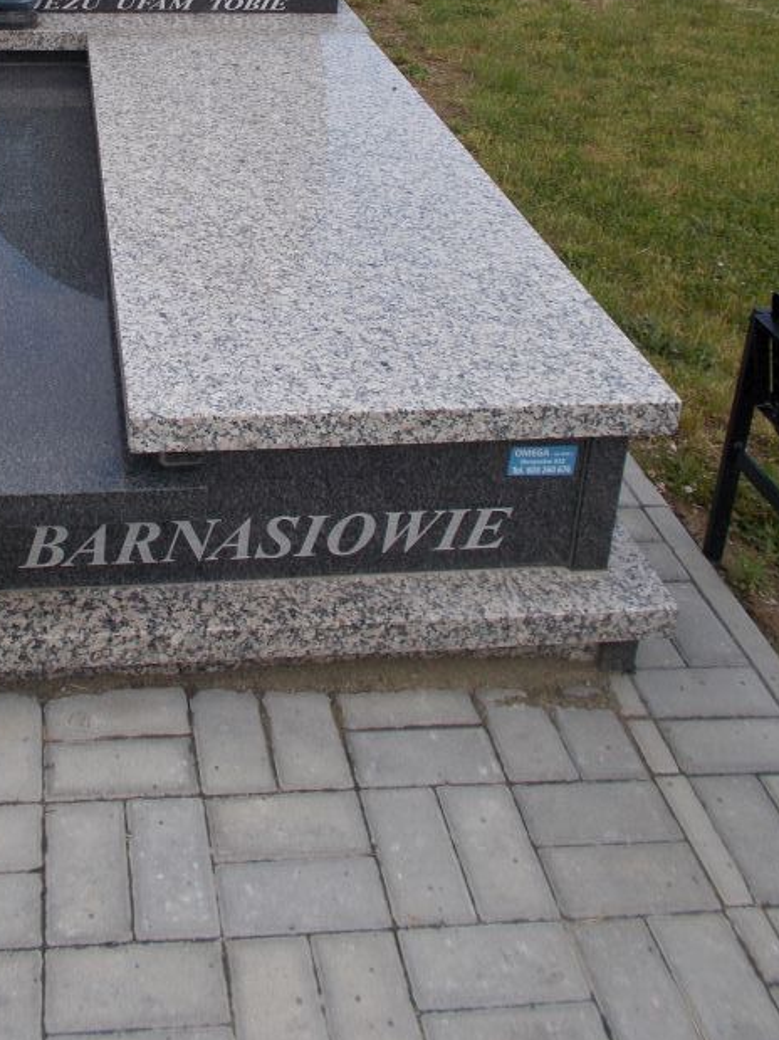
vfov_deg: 41.7
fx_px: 1291
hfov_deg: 32.9
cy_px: 188
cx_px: 193
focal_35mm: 43
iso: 80
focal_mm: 4.6
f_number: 8
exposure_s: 1/125
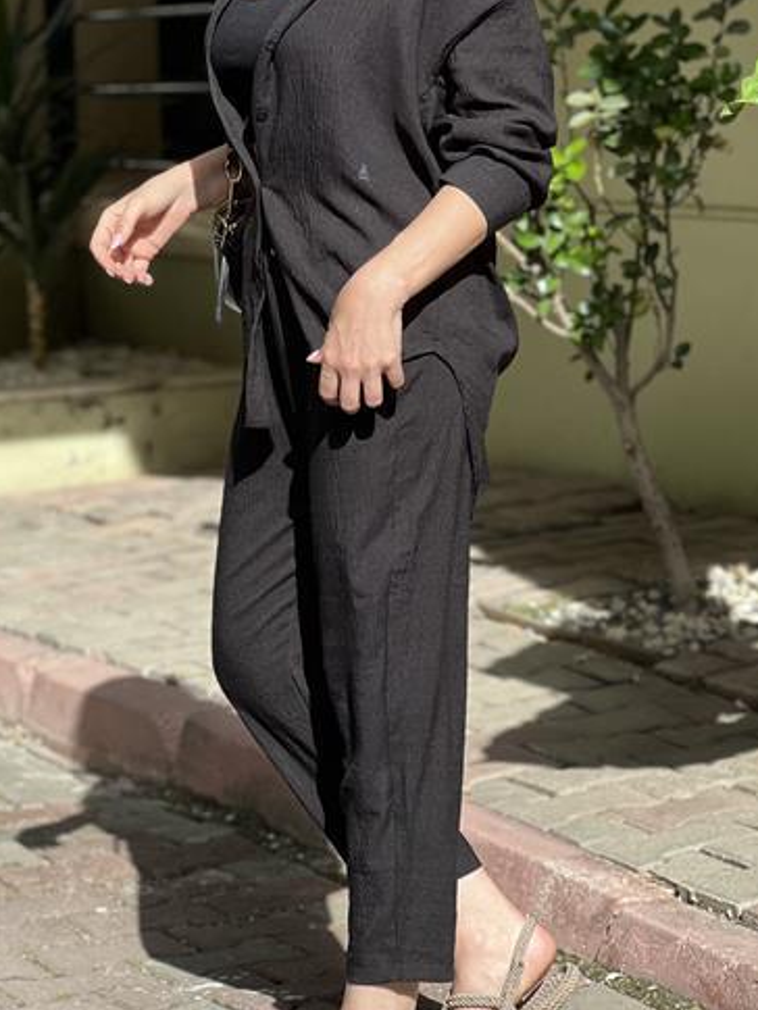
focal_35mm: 127
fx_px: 3706
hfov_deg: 11.7
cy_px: 379
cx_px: 381
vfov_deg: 15.5
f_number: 2.8
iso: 25
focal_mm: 9
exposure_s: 1/295
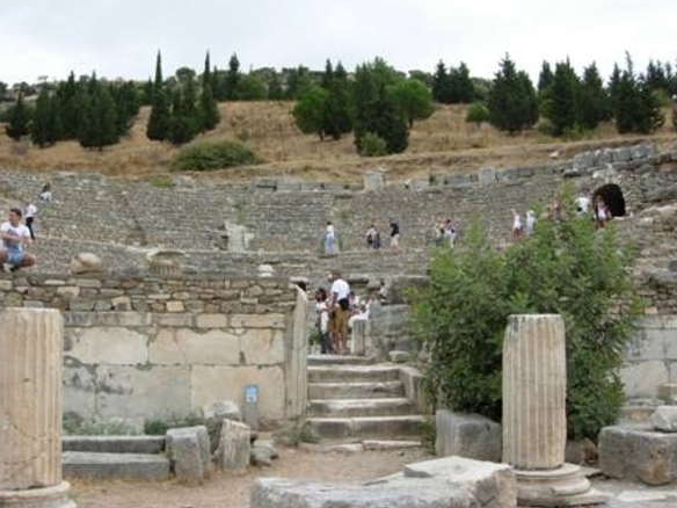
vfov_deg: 38.7
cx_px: 338
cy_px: 249
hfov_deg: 50.1
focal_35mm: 37
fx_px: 724
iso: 50
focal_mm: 7.5
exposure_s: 1/144
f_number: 4.3
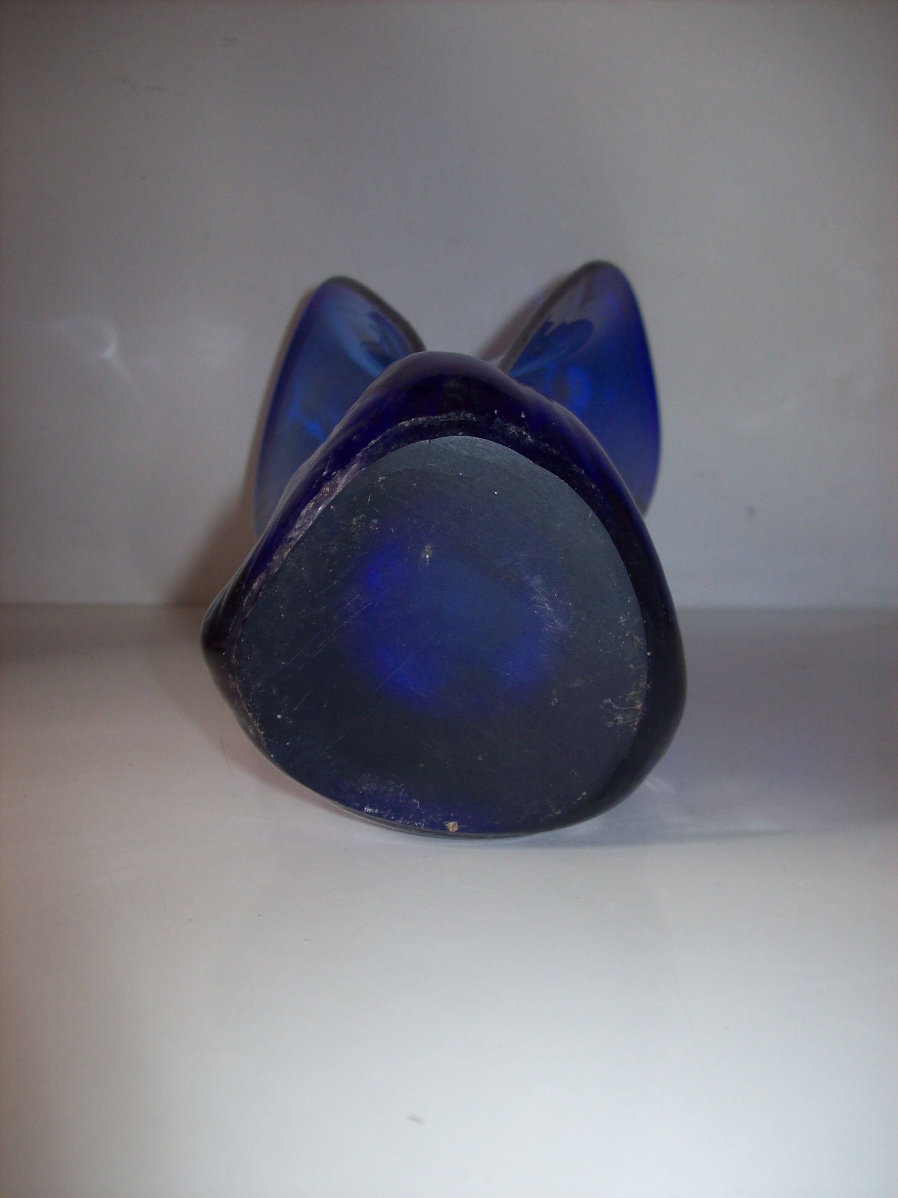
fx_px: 1246
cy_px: 599
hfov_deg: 39.6
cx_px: 449
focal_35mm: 36
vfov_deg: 51.4
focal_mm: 6
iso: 80
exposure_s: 1/64
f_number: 2.7
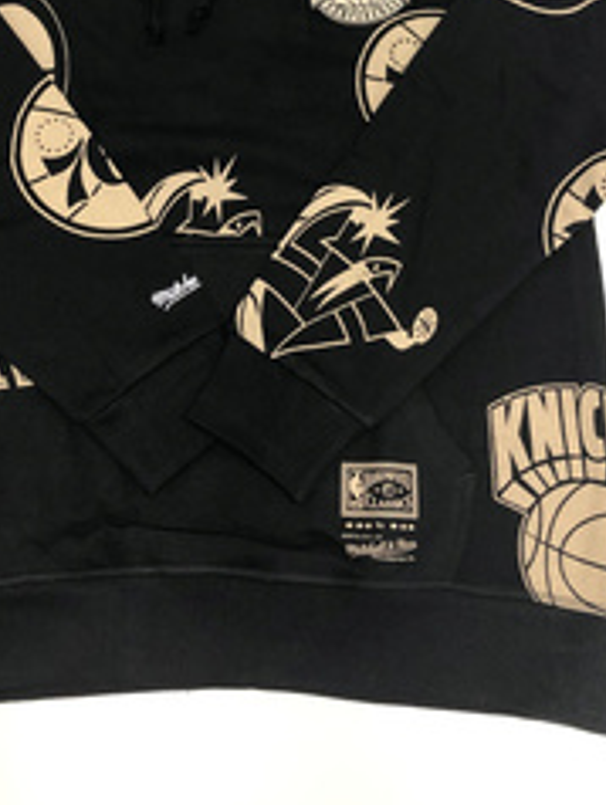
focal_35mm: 47
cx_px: 237
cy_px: 166
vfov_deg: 38.9
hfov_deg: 30.8
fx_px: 1095
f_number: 1.8
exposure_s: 1/17
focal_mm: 3.99
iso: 50
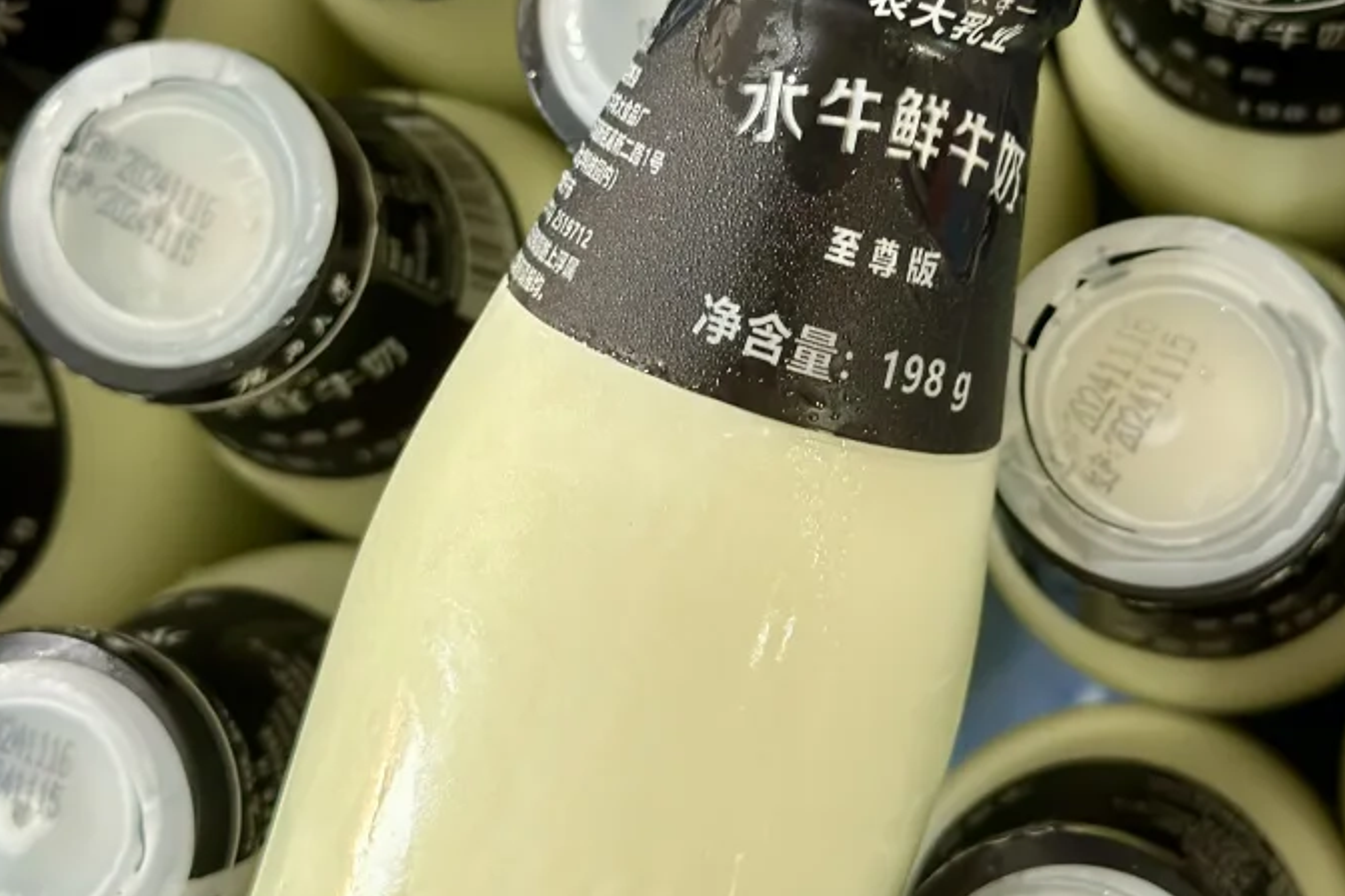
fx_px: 2914
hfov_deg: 26.0
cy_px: 200
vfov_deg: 17.4
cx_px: 741
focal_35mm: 78
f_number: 1.78
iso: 250
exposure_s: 1/60
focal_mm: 6.76
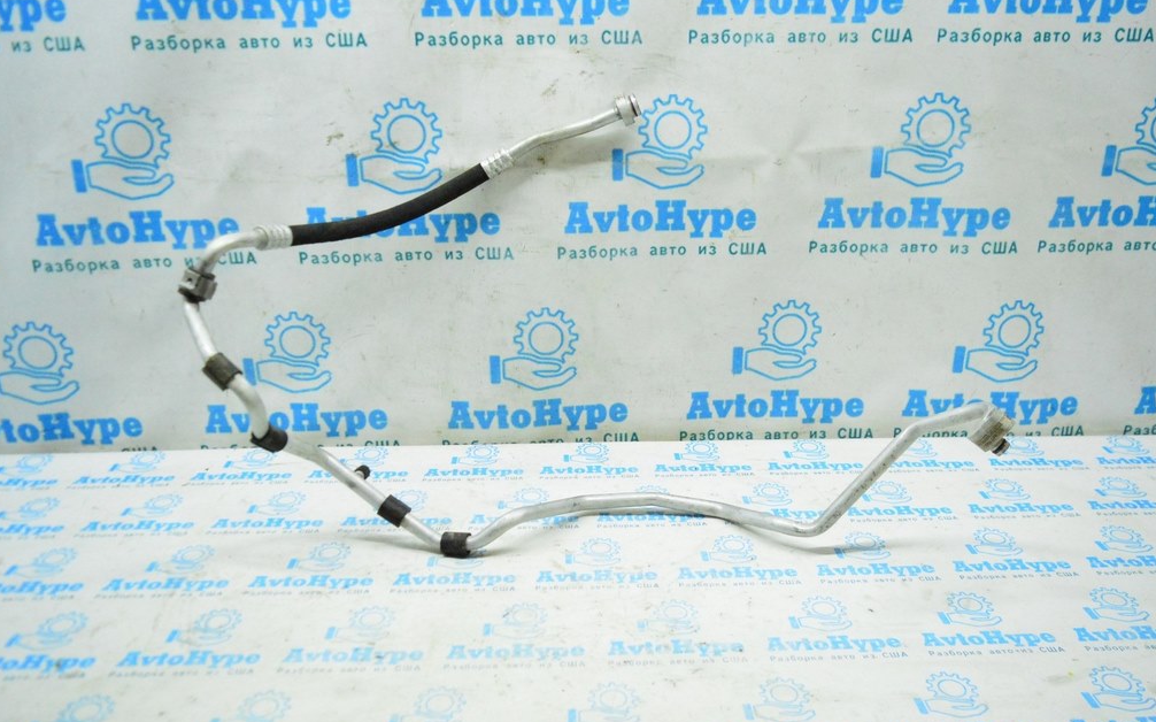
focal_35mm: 28
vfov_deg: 44.5
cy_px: 357
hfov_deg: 66.5
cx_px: 577
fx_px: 882
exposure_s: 1/640
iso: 6400
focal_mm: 18
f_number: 4
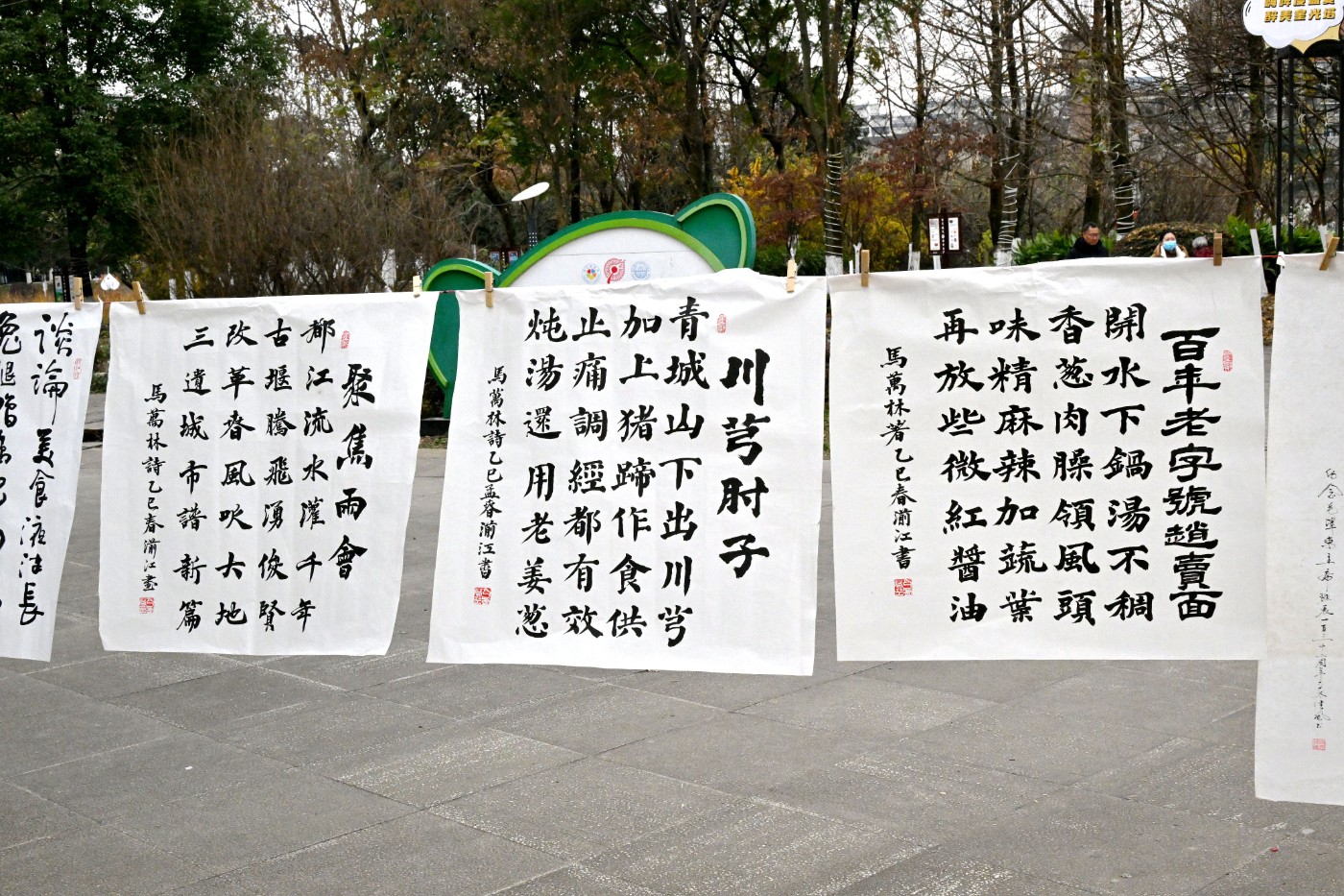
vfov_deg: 31.9
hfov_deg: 46.4
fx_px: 1568
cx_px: 672
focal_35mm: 42
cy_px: 448
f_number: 18
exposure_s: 1/1250
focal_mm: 42
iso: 3200
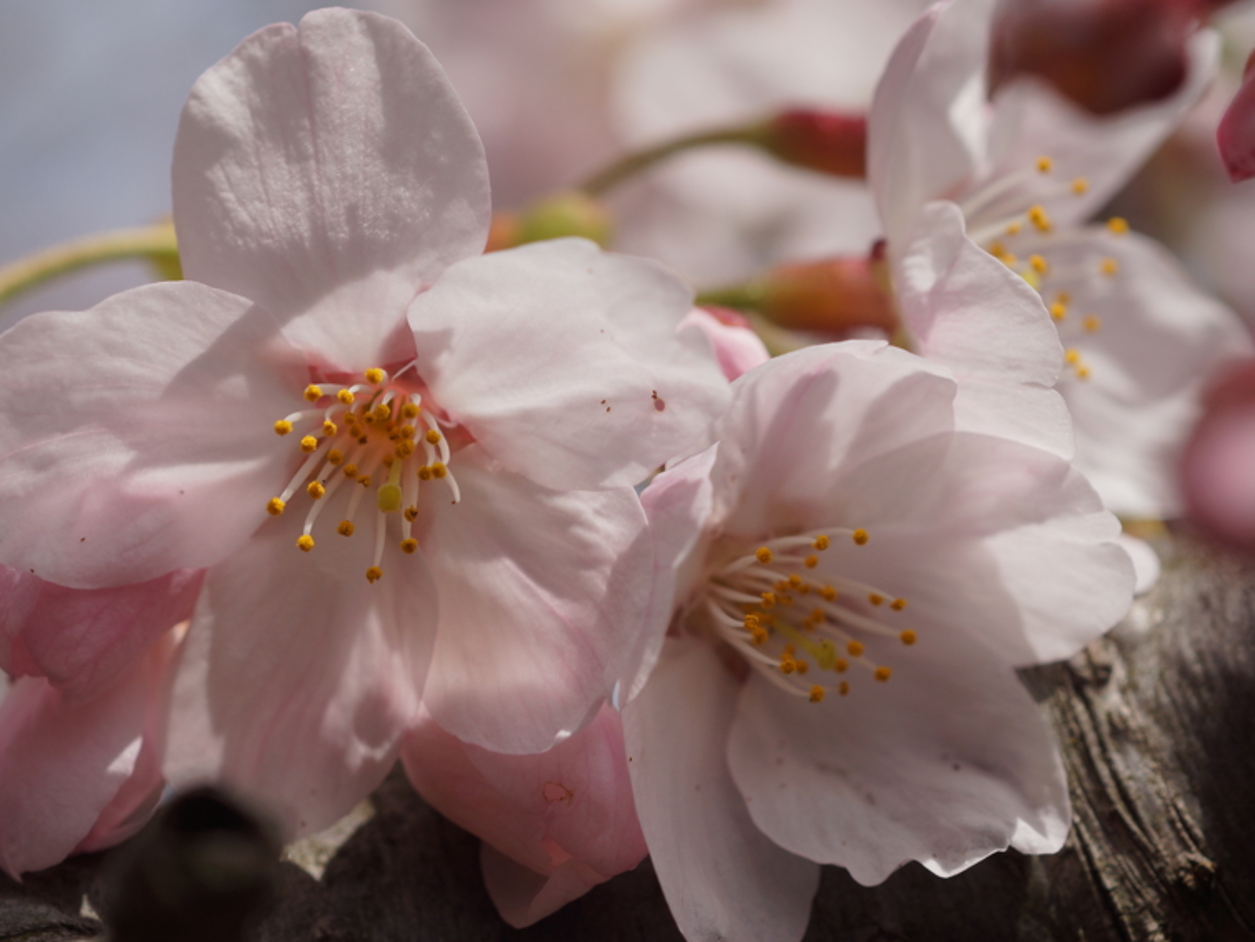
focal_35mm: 98
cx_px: 593
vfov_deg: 15.1
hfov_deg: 20.0
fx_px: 3554
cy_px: 437
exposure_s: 1/500
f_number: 5.6
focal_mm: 50
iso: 100
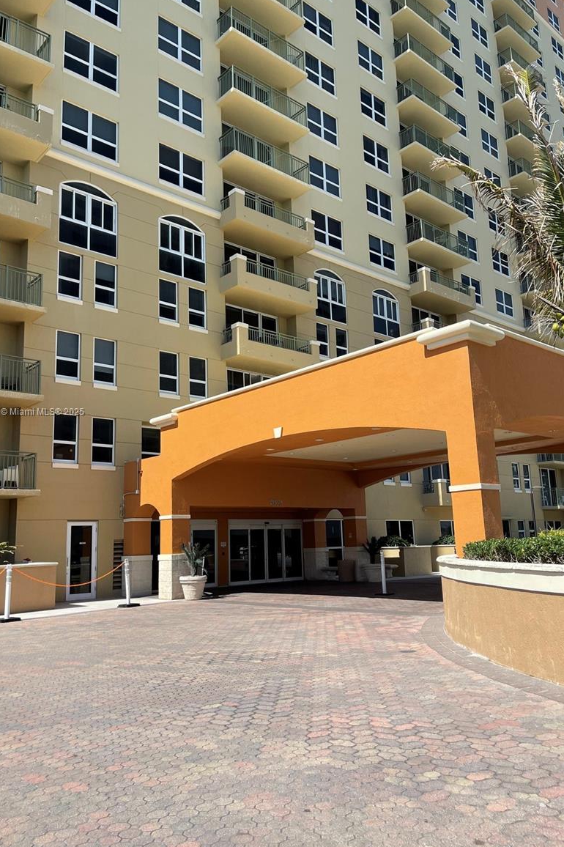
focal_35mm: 27
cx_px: 280
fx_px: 635
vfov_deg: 67.4
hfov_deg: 47.9
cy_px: 413
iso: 32
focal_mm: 5.1
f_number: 1.6
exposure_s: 1/2924
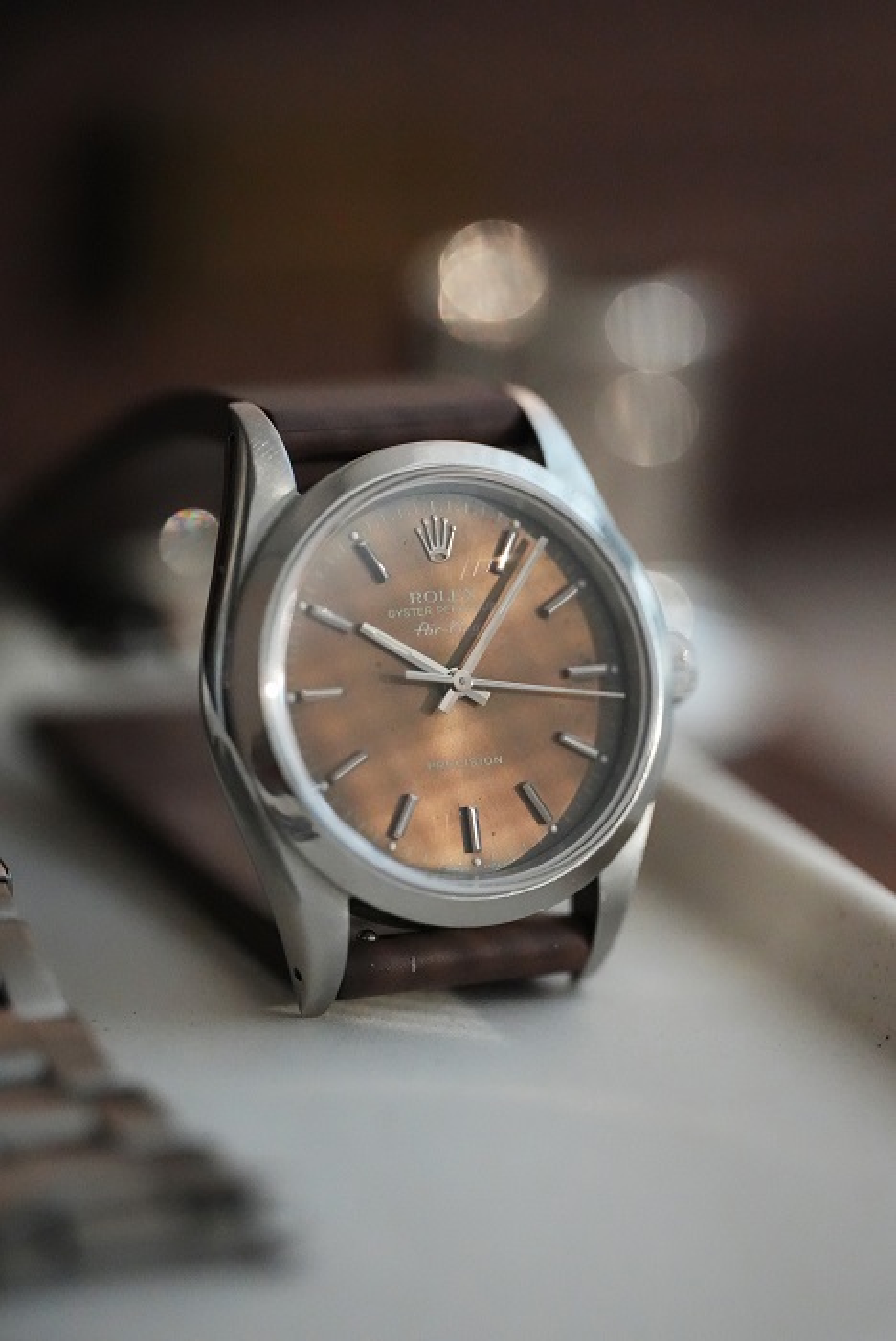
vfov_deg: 19.4
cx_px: 448
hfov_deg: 13.1
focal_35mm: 105
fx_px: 3916
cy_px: 670
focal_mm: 105
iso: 12800
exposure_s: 1/4000
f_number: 2.8
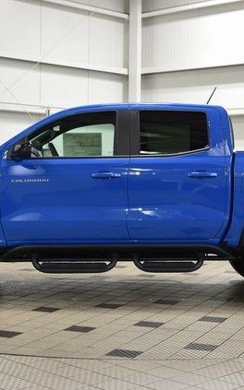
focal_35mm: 74
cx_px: 134
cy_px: 196
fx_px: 788
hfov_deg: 17.6
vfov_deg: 27.9
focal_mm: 32
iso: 450
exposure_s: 1/15
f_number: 6.3
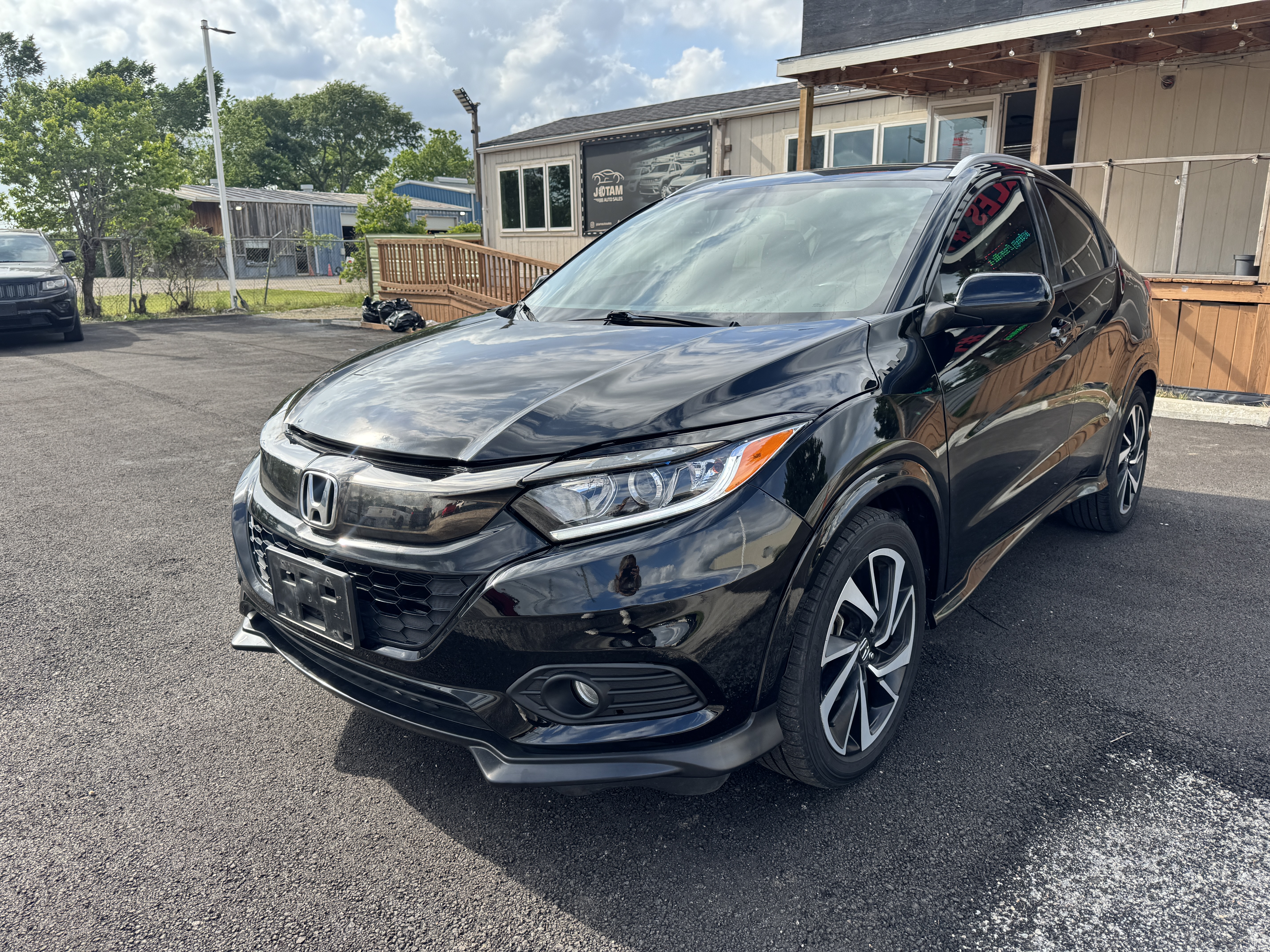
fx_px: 881
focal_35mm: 24
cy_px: 476
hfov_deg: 71.6
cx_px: 635
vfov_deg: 56.8
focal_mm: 6.76
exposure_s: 1/1678
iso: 80
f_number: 1.78
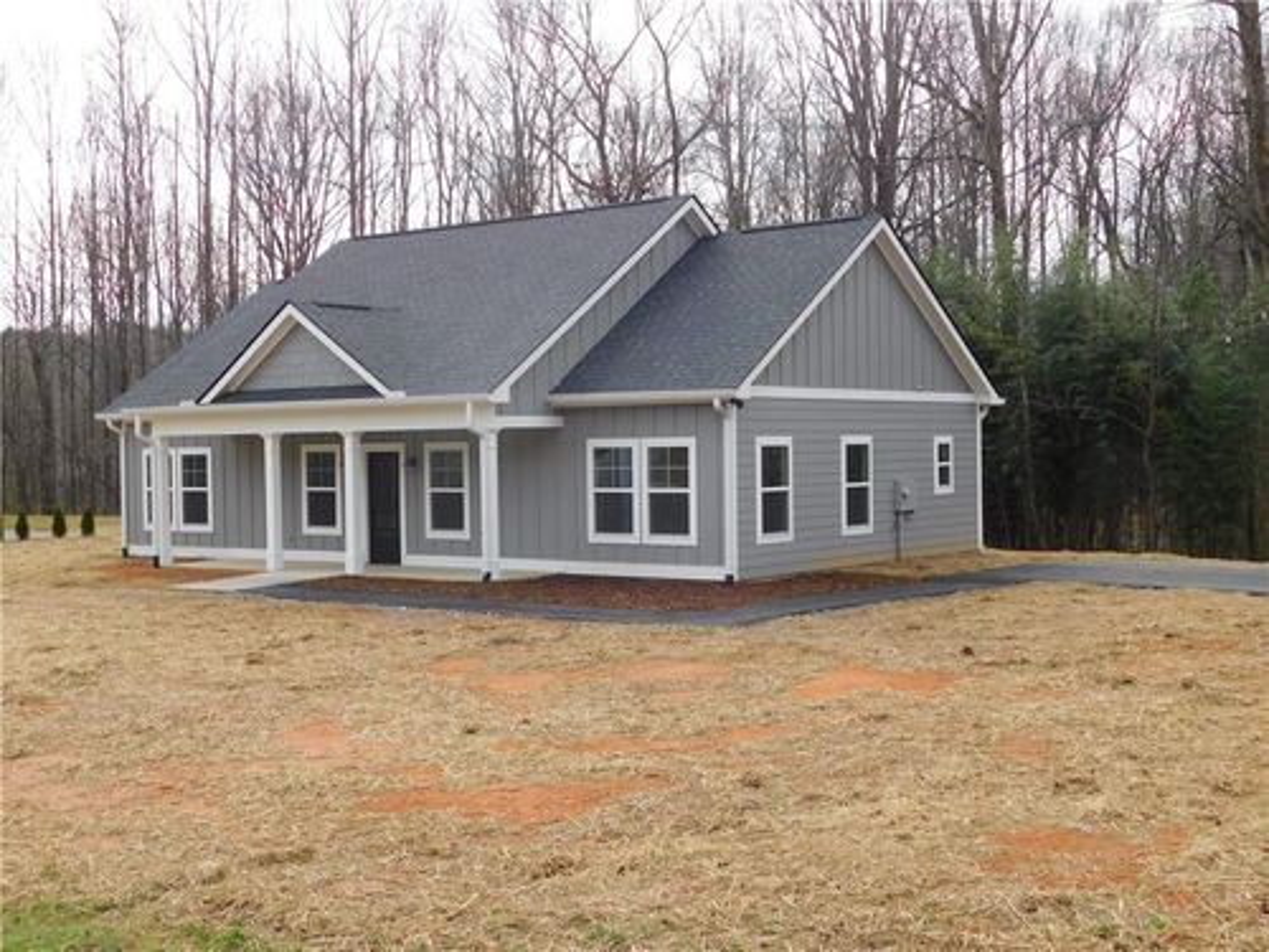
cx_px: 634
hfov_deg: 42.1
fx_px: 1650
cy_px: 476
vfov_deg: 32.2
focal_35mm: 45
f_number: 3.7
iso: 125
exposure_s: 1/400
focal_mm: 8
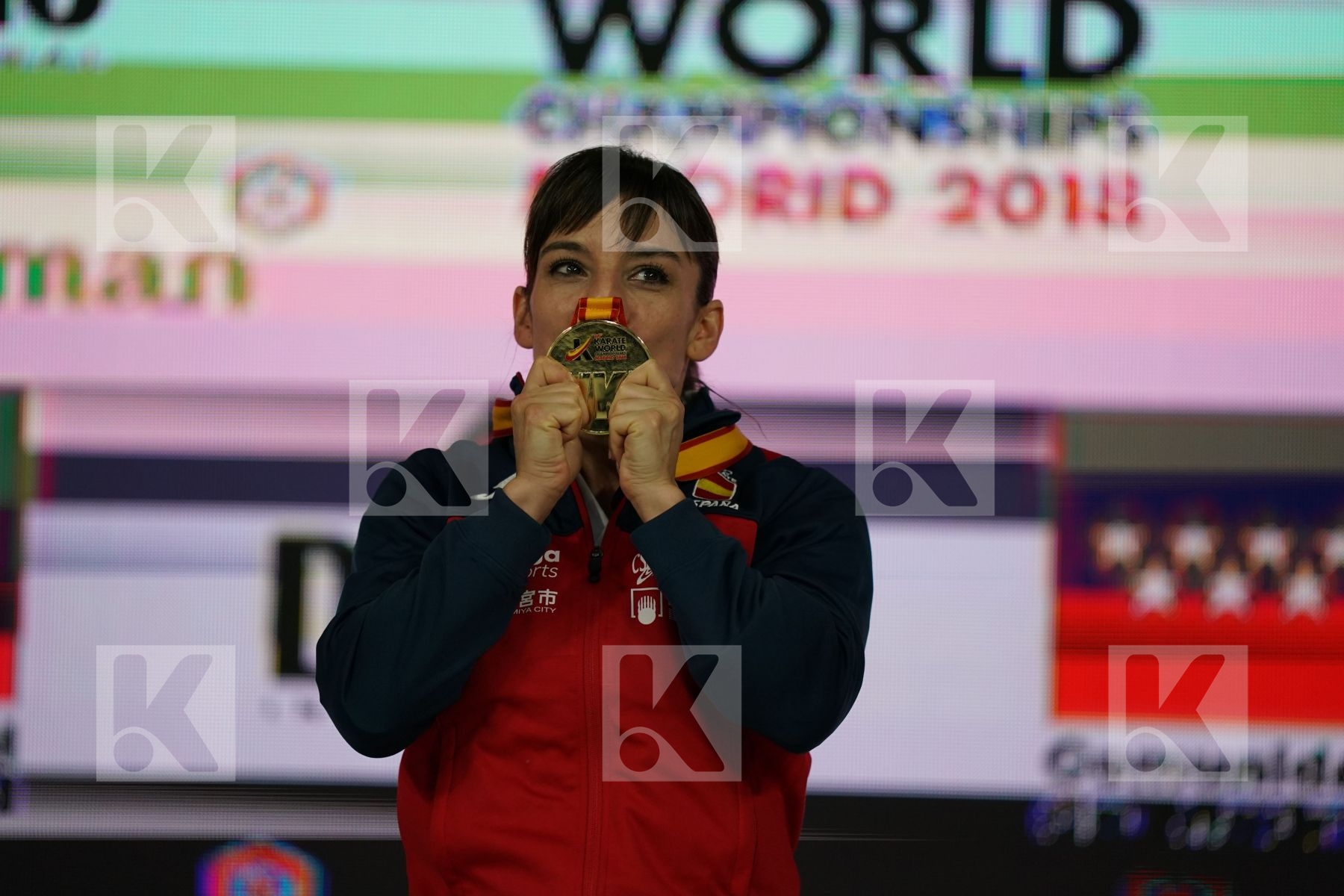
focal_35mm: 400
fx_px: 14932
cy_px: 448
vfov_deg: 3.4
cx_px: 672
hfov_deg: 5.2
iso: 2000
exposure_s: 1/500
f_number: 2.8
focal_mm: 400
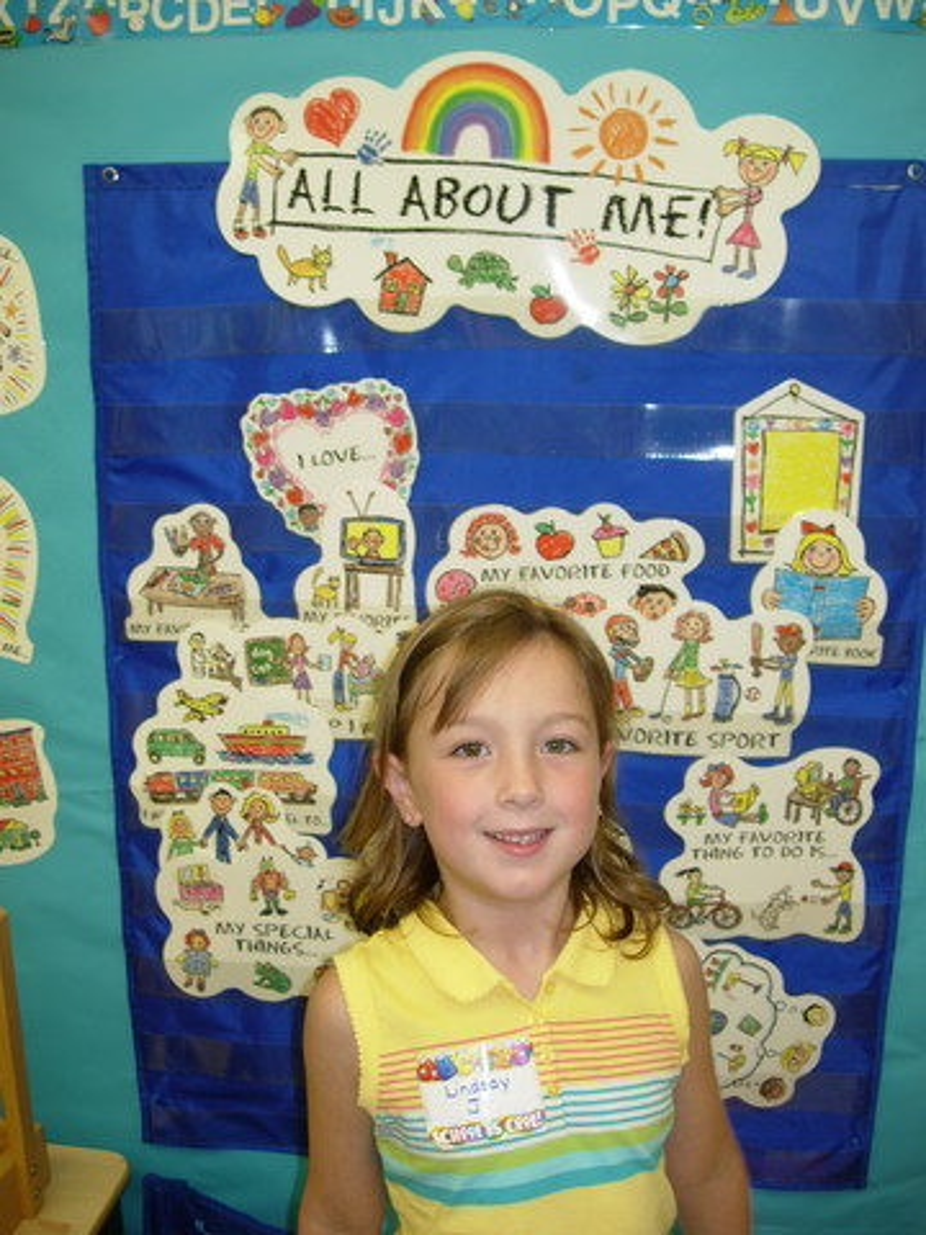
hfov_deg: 37.7
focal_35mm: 38
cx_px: 463
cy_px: 618
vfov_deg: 49.0
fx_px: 1355
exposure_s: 1/32
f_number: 2.8
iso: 79
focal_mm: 7.8
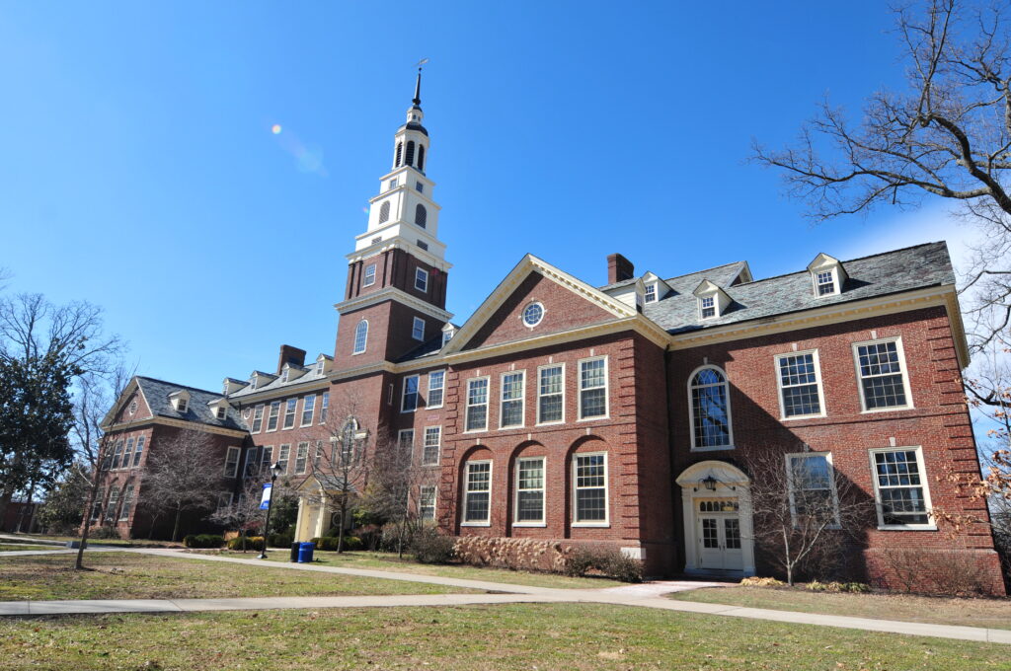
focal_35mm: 21
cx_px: 506
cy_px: 336
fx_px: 589
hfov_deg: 81.3
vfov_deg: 59.4
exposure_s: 1/400
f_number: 6.3
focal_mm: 14
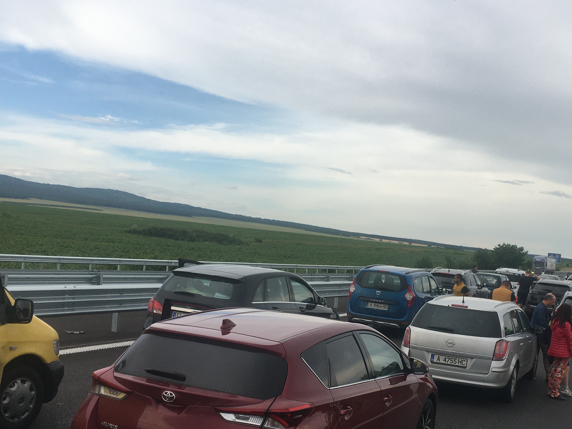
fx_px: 744
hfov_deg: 41.5
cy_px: 286
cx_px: 388
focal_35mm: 45
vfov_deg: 31.9
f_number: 2.2
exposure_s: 1/927
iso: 25
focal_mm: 4.15
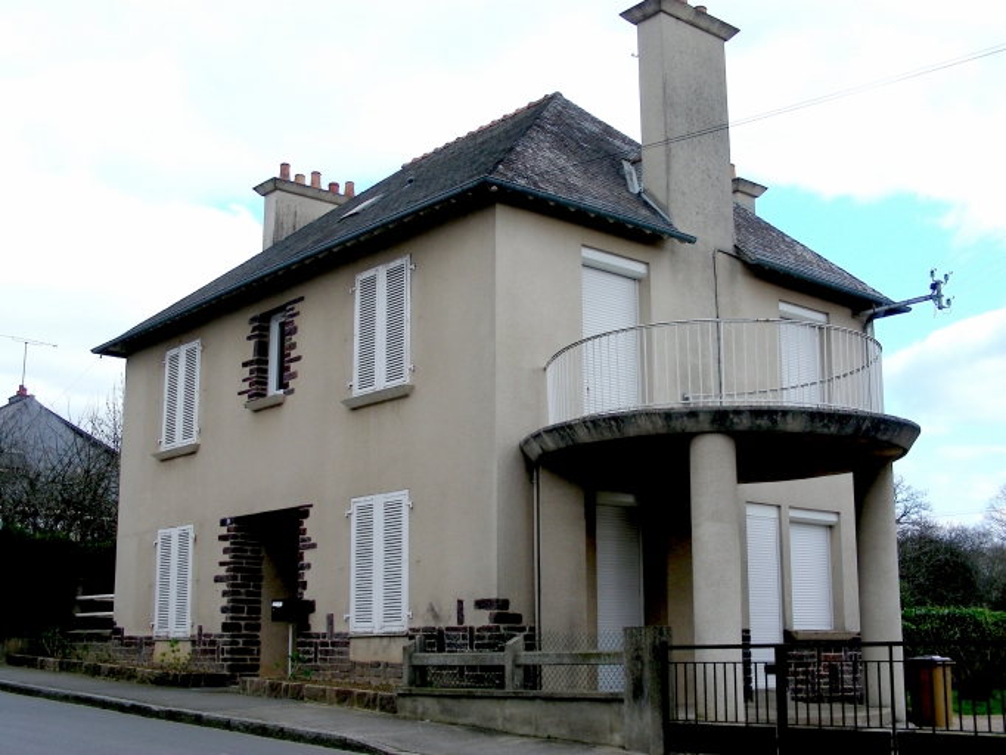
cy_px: 378
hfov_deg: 42.9
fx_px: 1279
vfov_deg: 32.9
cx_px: 503
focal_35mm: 44
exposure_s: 1/256
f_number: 4
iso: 50
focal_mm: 7.4
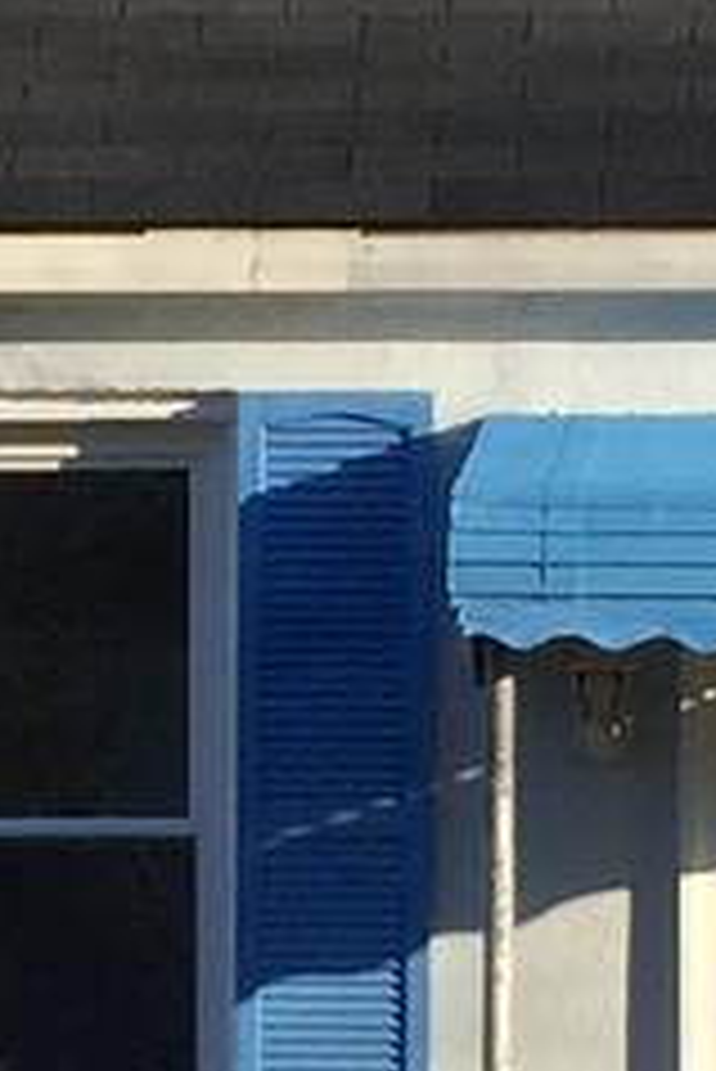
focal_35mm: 259
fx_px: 7715
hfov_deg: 5.3
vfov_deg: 7.9
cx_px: -50
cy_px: 675
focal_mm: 4.15
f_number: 2.2
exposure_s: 1/1199
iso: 32
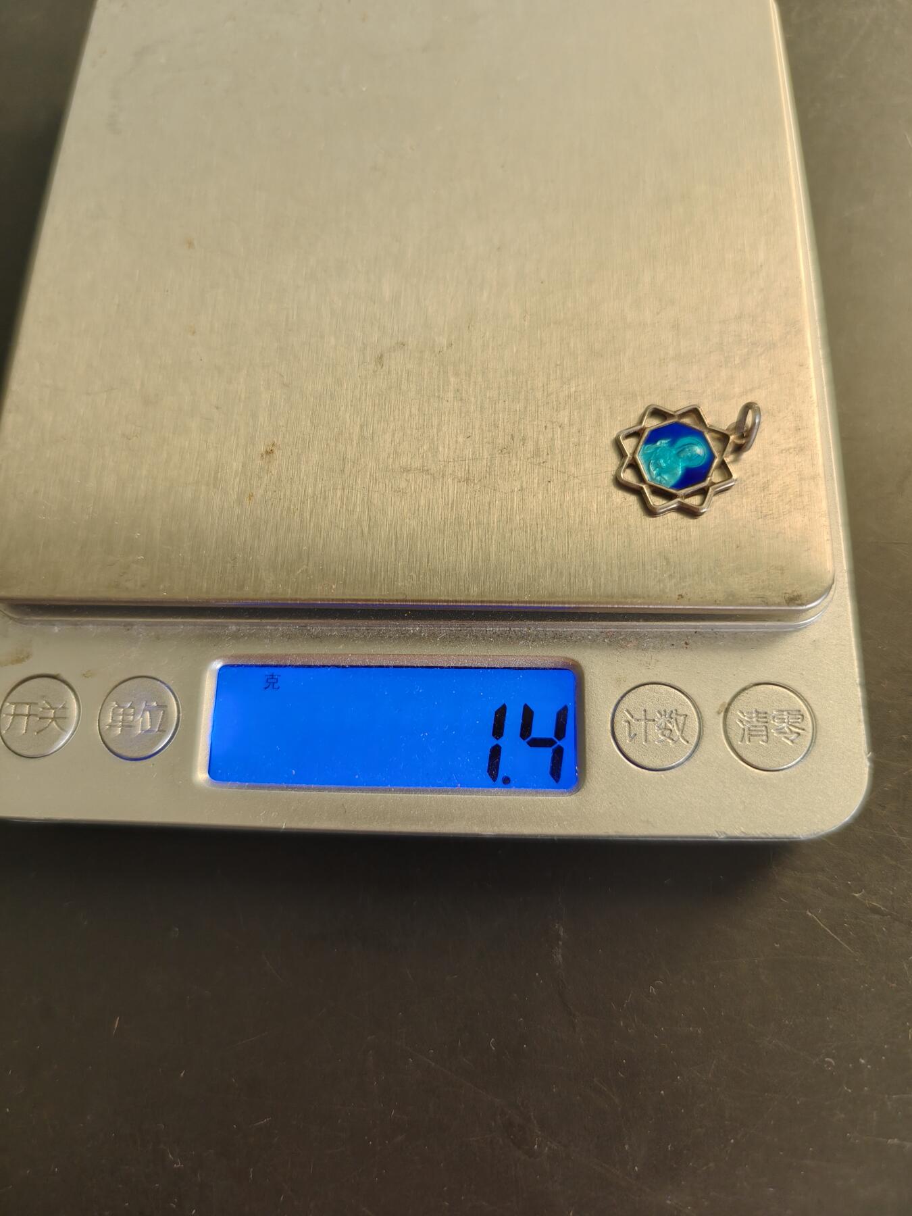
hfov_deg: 58.9
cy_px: 608
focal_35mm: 23
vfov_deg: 73.9
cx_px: 456
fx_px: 808
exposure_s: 1/155
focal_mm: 6.06
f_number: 1.6
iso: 250
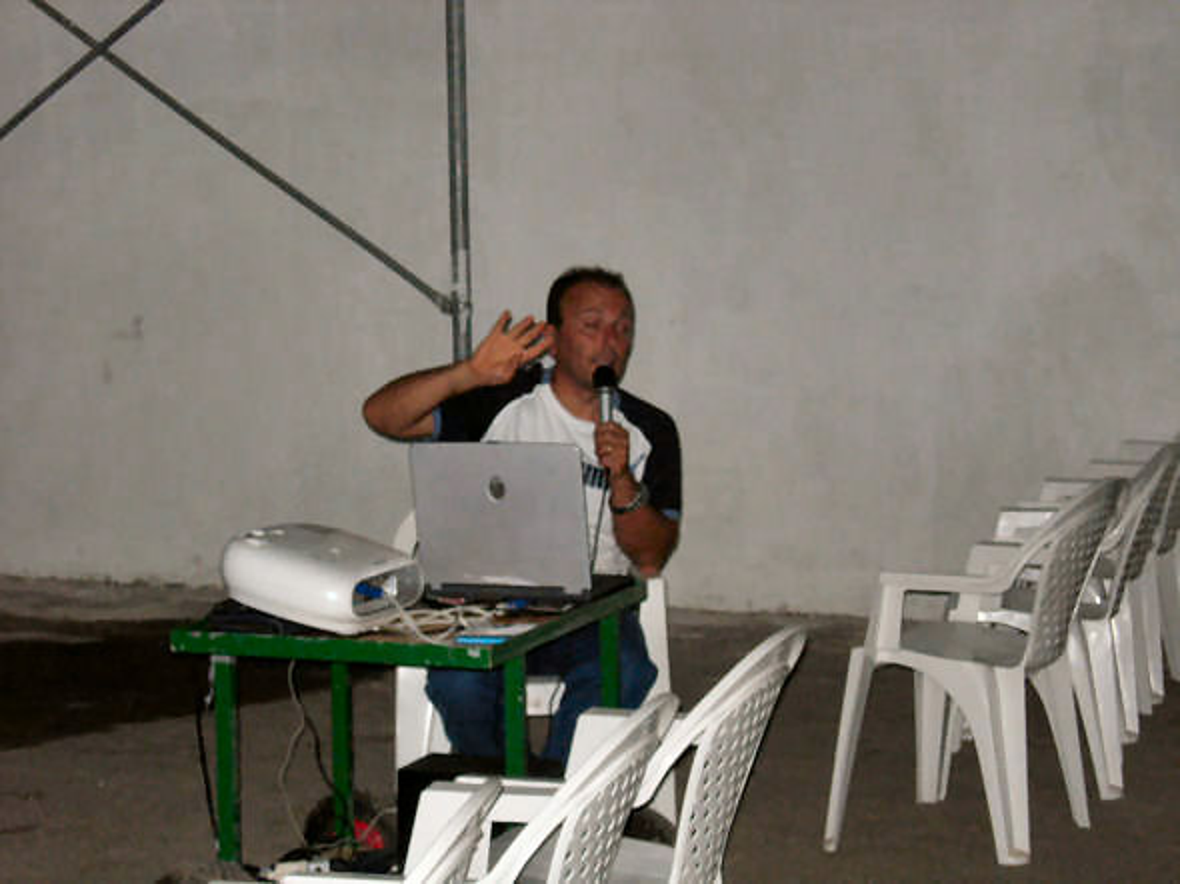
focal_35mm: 92
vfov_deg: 16.1
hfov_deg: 21.3
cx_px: 590
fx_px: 3135
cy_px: 442
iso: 200
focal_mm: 19.1
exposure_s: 1/60.1
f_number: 4.3
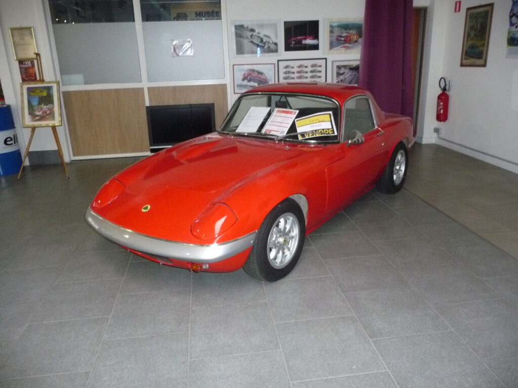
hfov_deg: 63.4
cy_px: 194
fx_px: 419
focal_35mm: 28
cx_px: 259
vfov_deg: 49.7
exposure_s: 1/30
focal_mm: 4.7
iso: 500
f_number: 3.3
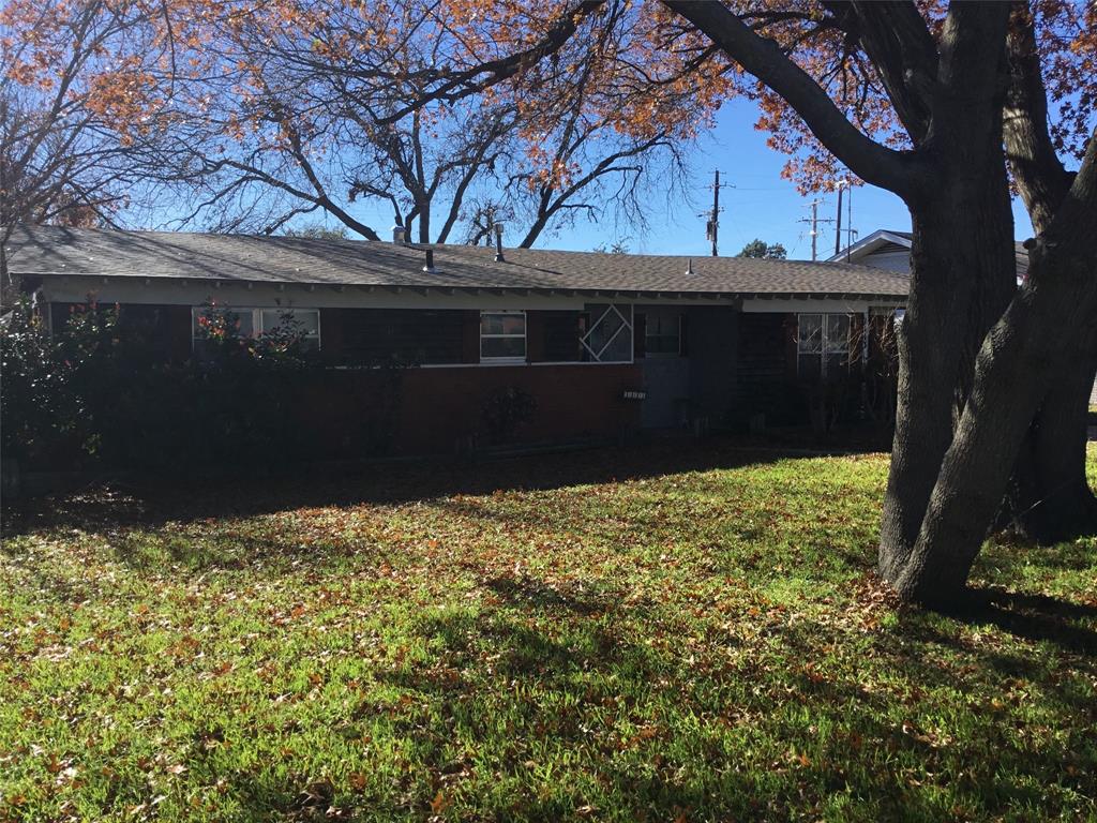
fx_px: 982
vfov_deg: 45.4
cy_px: 412
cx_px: 548
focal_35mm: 31
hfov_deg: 58.4
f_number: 2.4
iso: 25
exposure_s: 1/876
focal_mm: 3.3
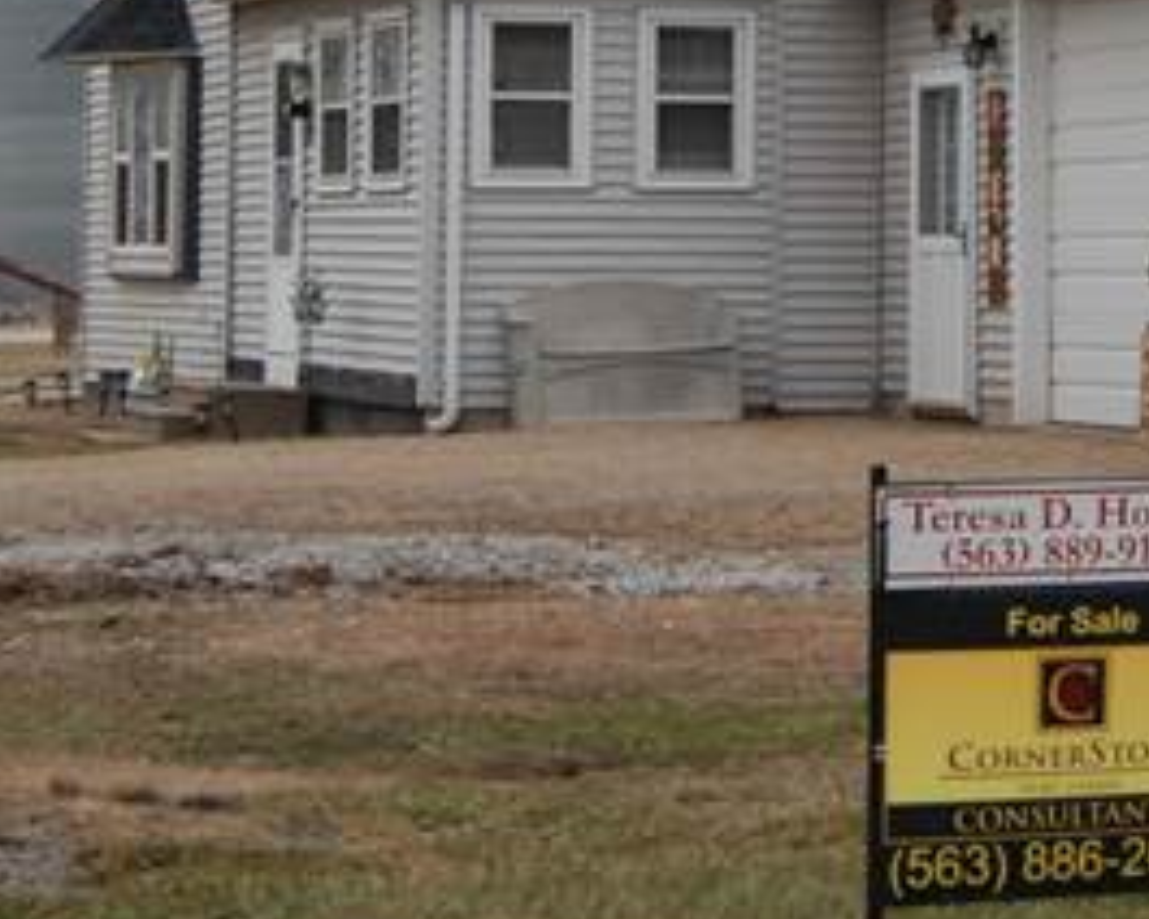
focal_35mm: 136
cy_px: 56
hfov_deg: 13.9
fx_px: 4625
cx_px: 1244
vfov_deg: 11.3
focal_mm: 20
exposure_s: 1/250
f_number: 8
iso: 800
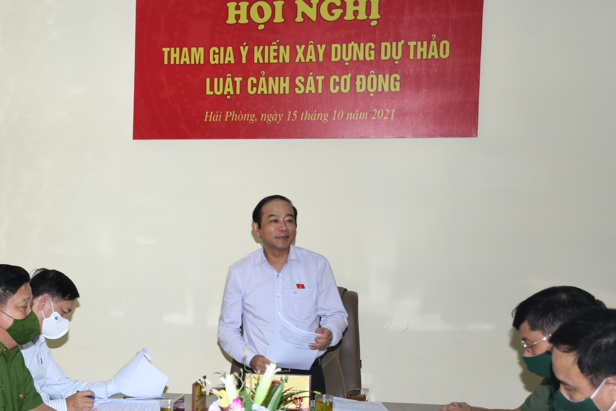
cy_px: 301
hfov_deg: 31.8
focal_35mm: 62
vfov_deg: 21.7
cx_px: 158
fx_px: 1061
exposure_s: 1/200
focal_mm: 26
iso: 320
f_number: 4
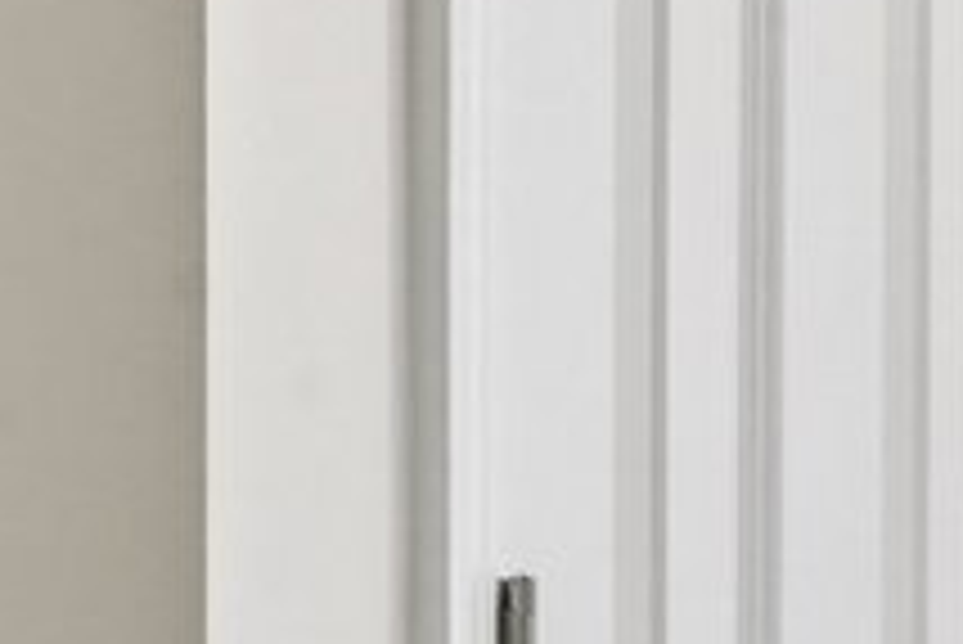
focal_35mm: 121
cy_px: 491
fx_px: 3239
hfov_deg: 12.4
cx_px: -1512
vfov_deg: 11.3
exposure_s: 1/2.5
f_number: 13
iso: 400
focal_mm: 16
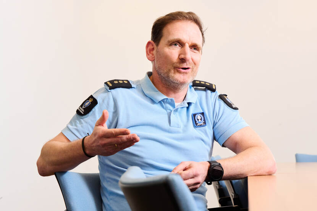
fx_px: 704
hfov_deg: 25.4
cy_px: 106
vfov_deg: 17.1
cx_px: 158
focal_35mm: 80
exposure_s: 1/160
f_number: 8
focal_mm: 80
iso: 800
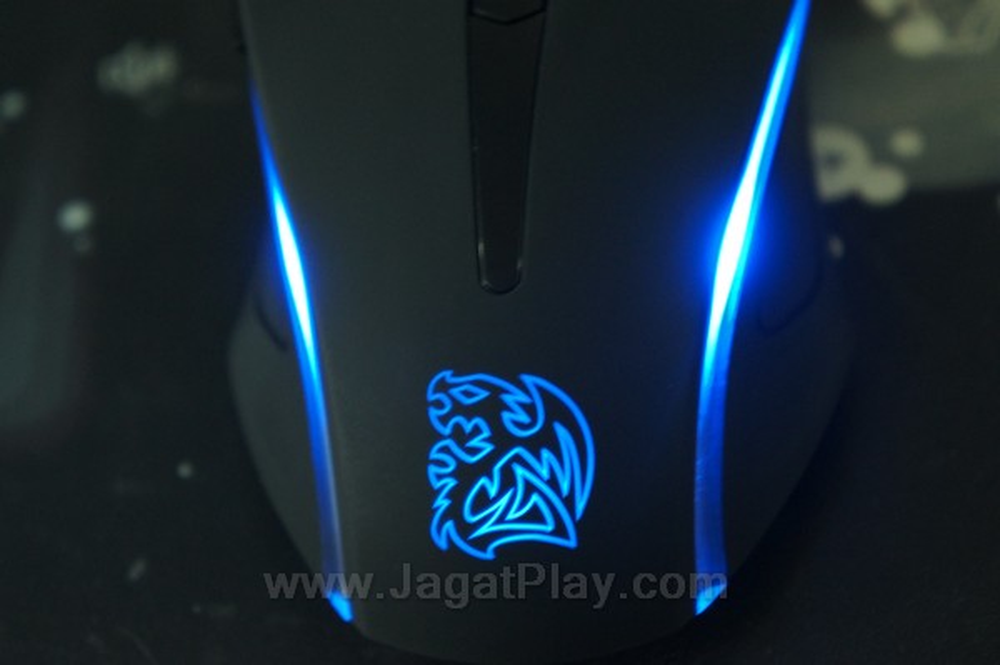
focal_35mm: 82
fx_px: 2290
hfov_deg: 24.6
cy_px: 332
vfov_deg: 16.5
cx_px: 500
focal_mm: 55
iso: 1600
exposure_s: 1/5
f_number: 5.6
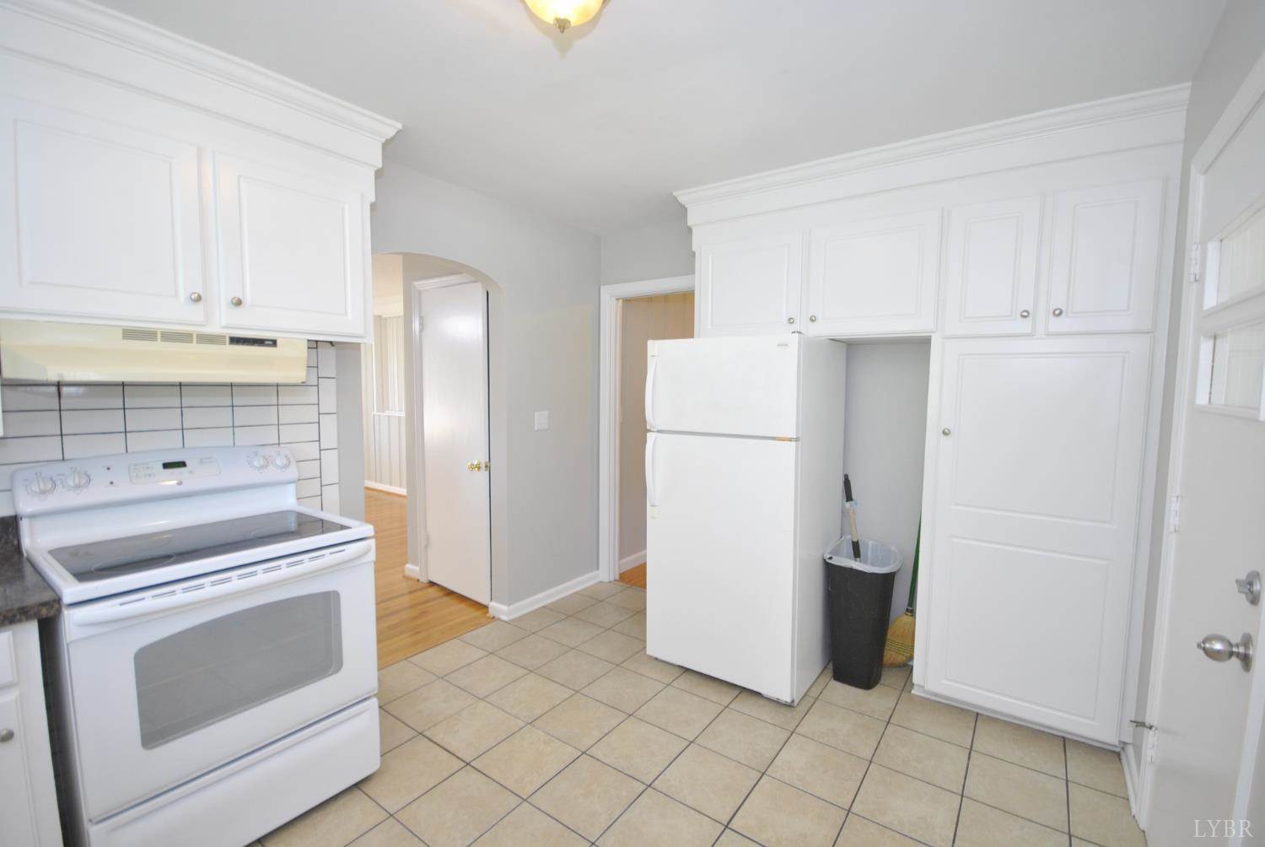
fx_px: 528
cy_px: 424
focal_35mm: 15
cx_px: 632
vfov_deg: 77.5
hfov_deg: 100.3
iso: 400
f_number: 4
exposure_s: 1/25
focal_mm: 10
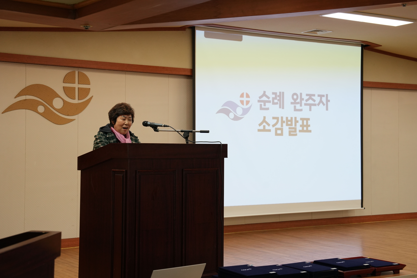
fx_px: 718
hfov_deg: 32.4
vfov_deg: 21.9
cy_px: 139
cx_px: 208
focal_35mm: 62
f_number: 5
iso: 2000
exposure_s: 1/250
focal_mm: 62
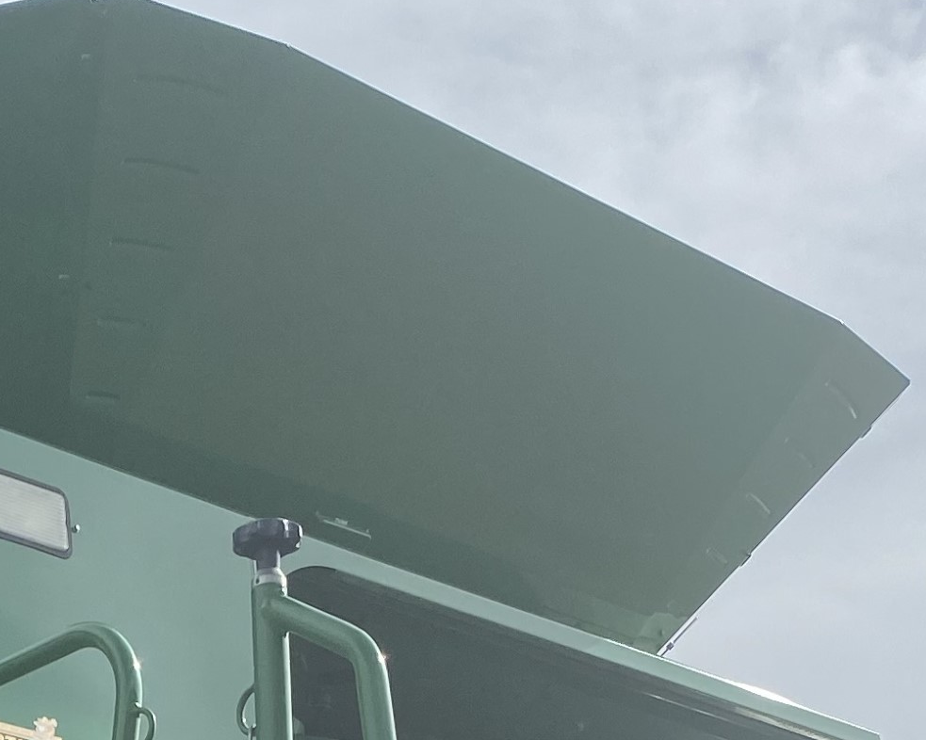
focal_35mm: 102
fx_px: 2795
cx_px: -91
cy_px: 1308
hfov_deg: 18.1
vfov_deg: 13.6
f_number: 1.8
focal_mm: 4.25
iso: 32
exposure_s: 1/2315
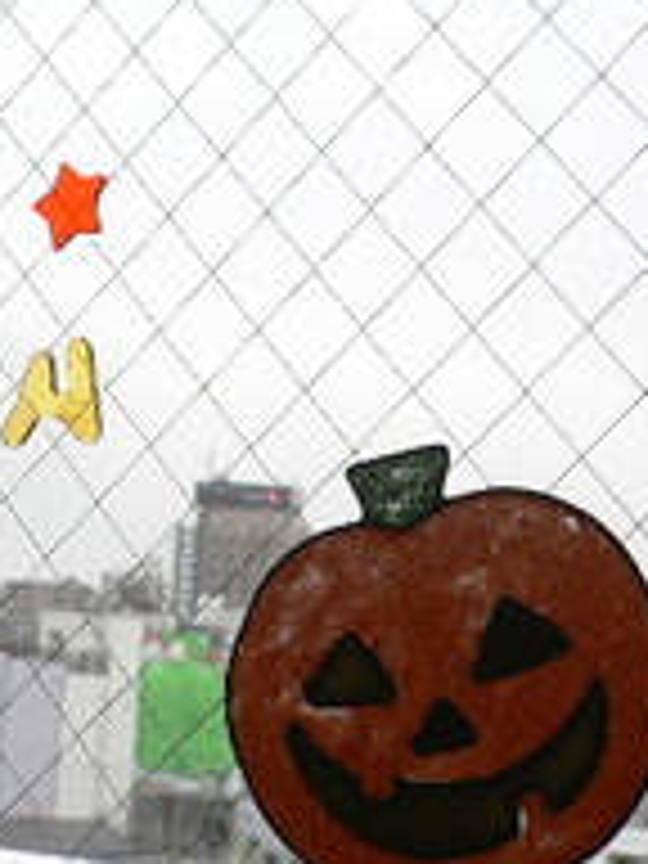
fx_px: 2271
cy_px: 209
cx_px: 63
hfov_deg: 16.0
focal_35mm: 91
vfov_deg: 21.3
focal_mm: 5.8
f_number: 2.8
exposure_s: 1/125
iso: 80
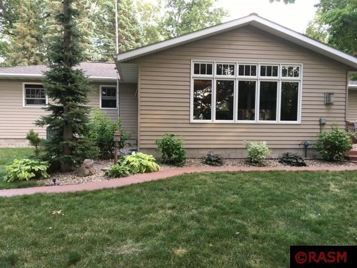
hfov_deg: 61.7
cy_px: 134
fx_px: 299
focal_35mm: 29
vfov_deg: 48.2
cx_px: 178
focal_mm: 4.15
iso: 50
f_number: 2.2
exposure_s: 1/30
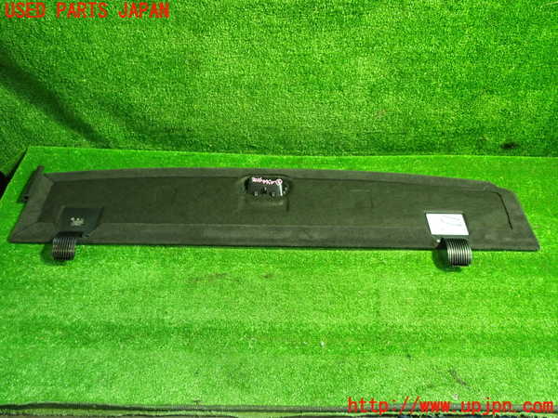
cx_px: 279
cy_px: 209
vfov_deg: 46.8
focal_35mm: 30
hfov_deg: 60.0
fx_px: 484
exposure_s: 1/30
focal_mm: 5.4
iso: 640
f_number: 2.3
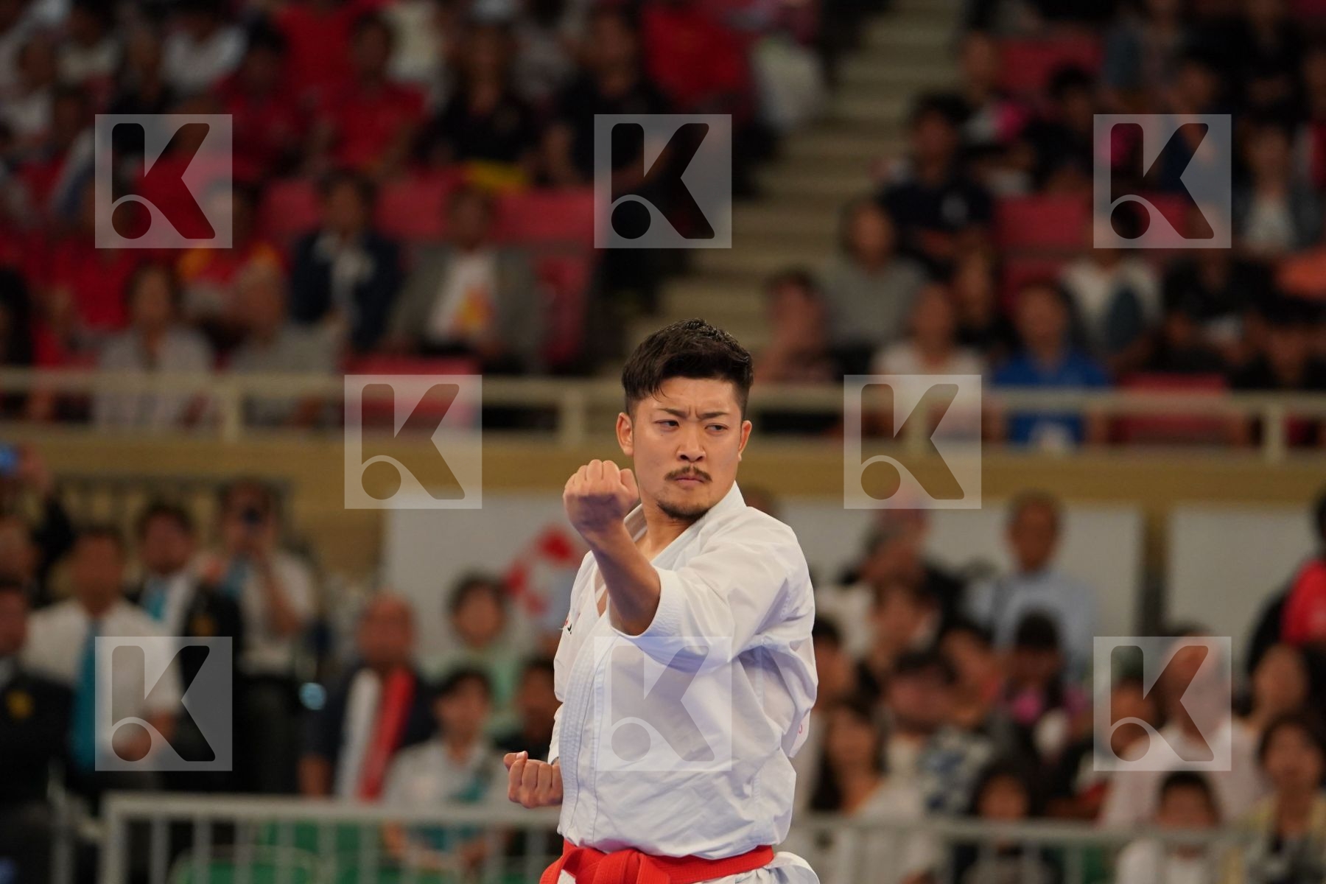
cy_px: 442
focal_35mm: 297
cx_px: 663
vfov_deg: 4.6
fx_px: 10939
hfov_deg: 6.9
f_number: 2.8
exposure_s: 1/1000
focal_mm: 198
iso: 2000
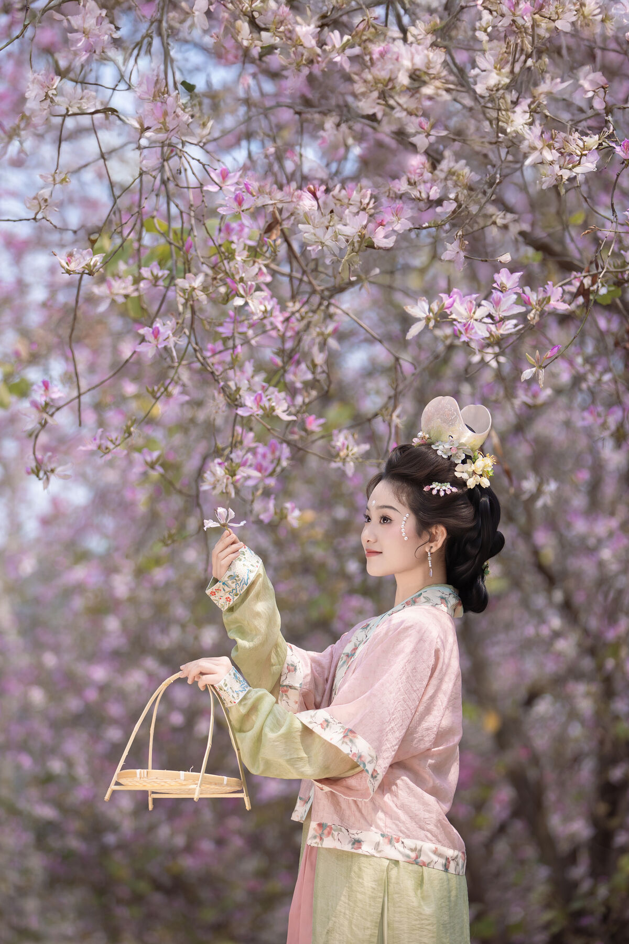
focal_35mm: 122
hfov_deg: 11.2
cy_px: 472
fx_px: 3197
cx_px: 314
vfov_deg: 16.8
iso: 100
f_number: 2.8
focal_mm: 123
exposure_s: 1/1250
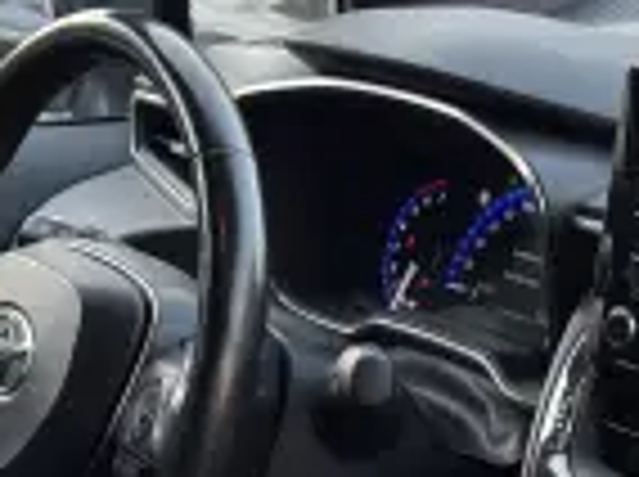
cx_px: 378
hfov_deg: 16.2
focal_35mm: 122
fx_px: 2248
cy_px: 518
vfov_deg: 11.9
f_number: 1.78
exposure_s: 1/107
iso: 100
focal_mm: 6.76
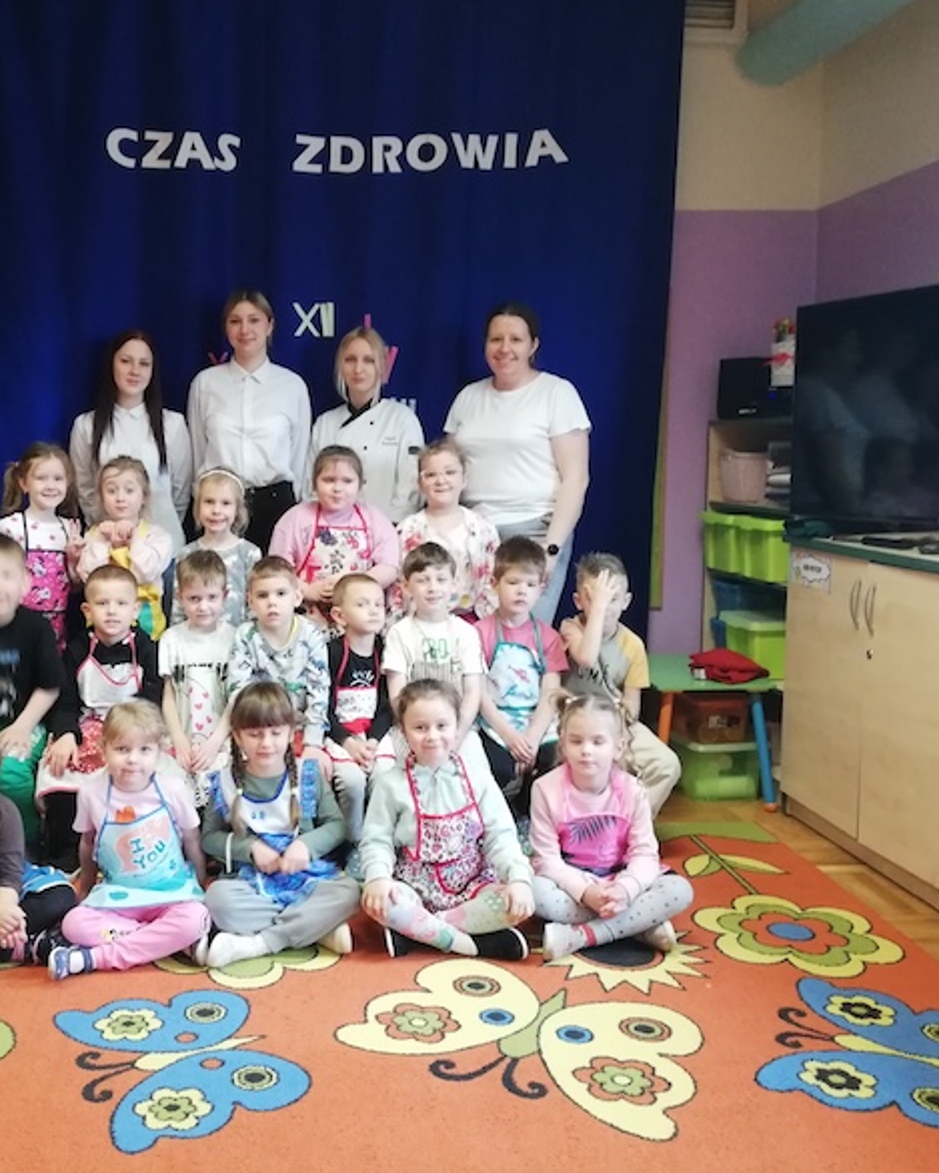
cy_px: 574
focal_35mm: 36
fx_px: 1250
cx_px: 306
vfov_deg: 50.3
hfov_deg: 40.6
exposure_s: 1/25
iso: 400
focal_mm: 3.81
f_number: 2.2
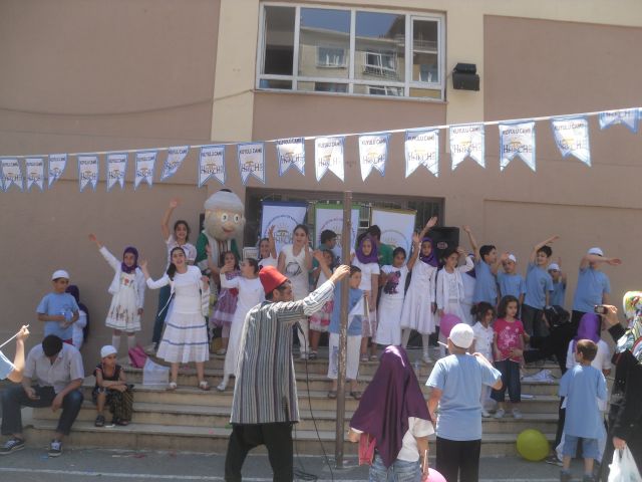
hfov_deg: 54.0
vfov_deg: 41.8
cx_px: 321
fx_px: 631
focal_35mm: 34
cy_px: 241
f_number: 2.8
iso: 80
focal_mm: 6
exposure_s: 1/490
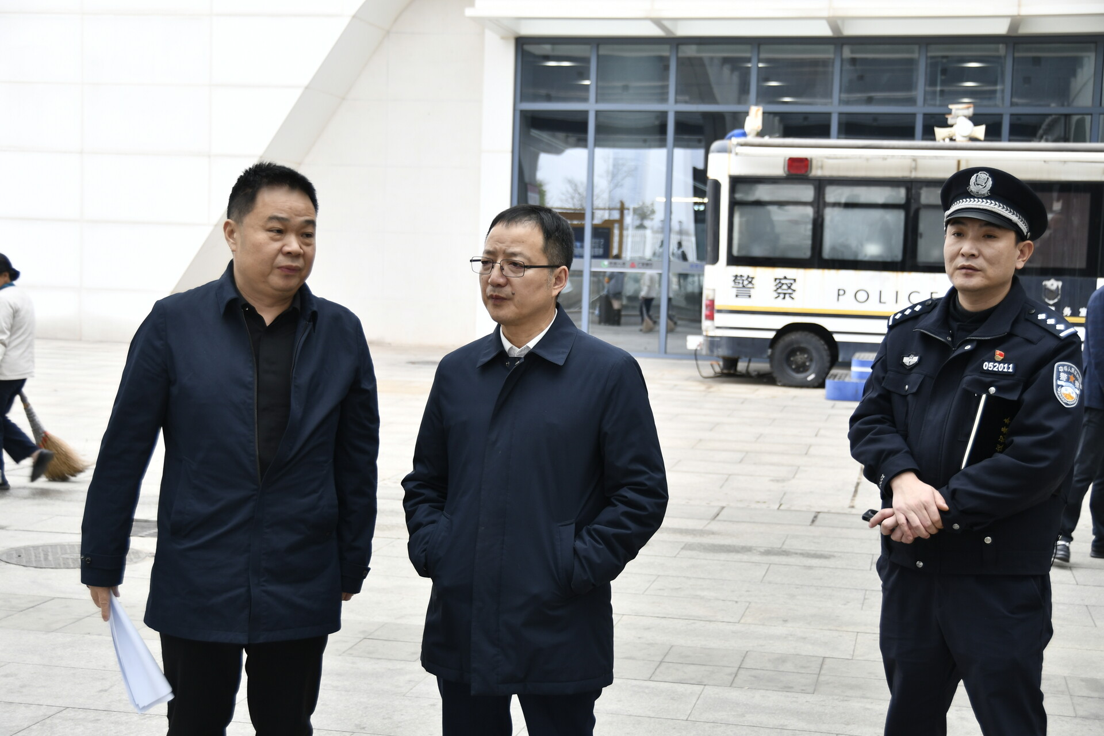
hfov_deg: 38.2
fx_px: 1595
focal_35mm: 52
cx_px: 552
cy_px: 368
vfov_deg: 26.0
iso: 180
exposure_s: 1/60
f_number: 4.2
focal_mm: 35
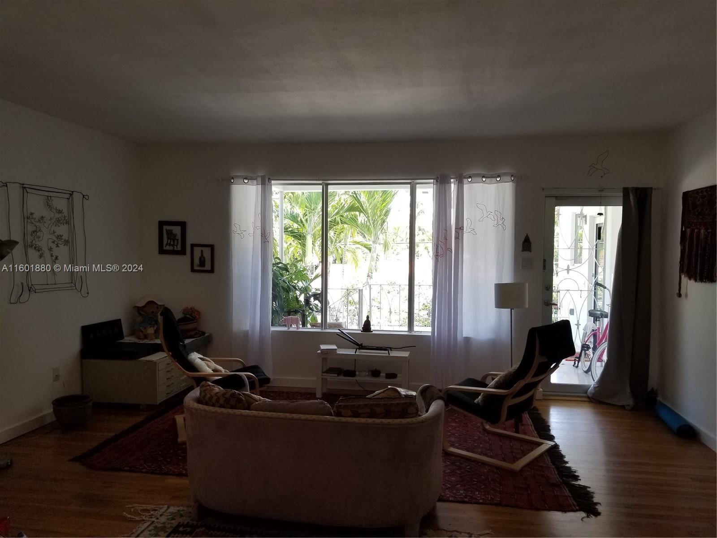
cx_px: 358
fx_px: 539
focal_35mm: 26
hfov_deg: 67.3
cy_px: 269
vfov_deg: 53.1
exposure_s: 1/60
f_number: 1.7
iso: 80
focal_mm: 4.25
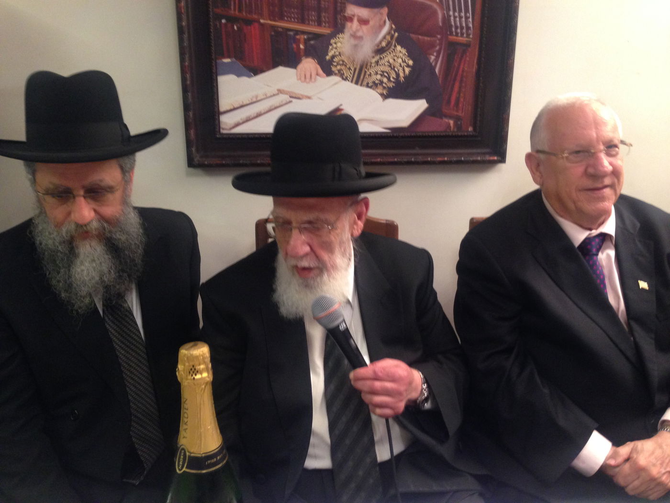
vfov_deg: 42.9
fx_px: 639
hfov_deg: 55.4
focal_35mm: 33
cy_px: 252
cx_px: 335
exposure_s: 1/20
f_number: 2.4
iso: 250
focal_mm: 4.12
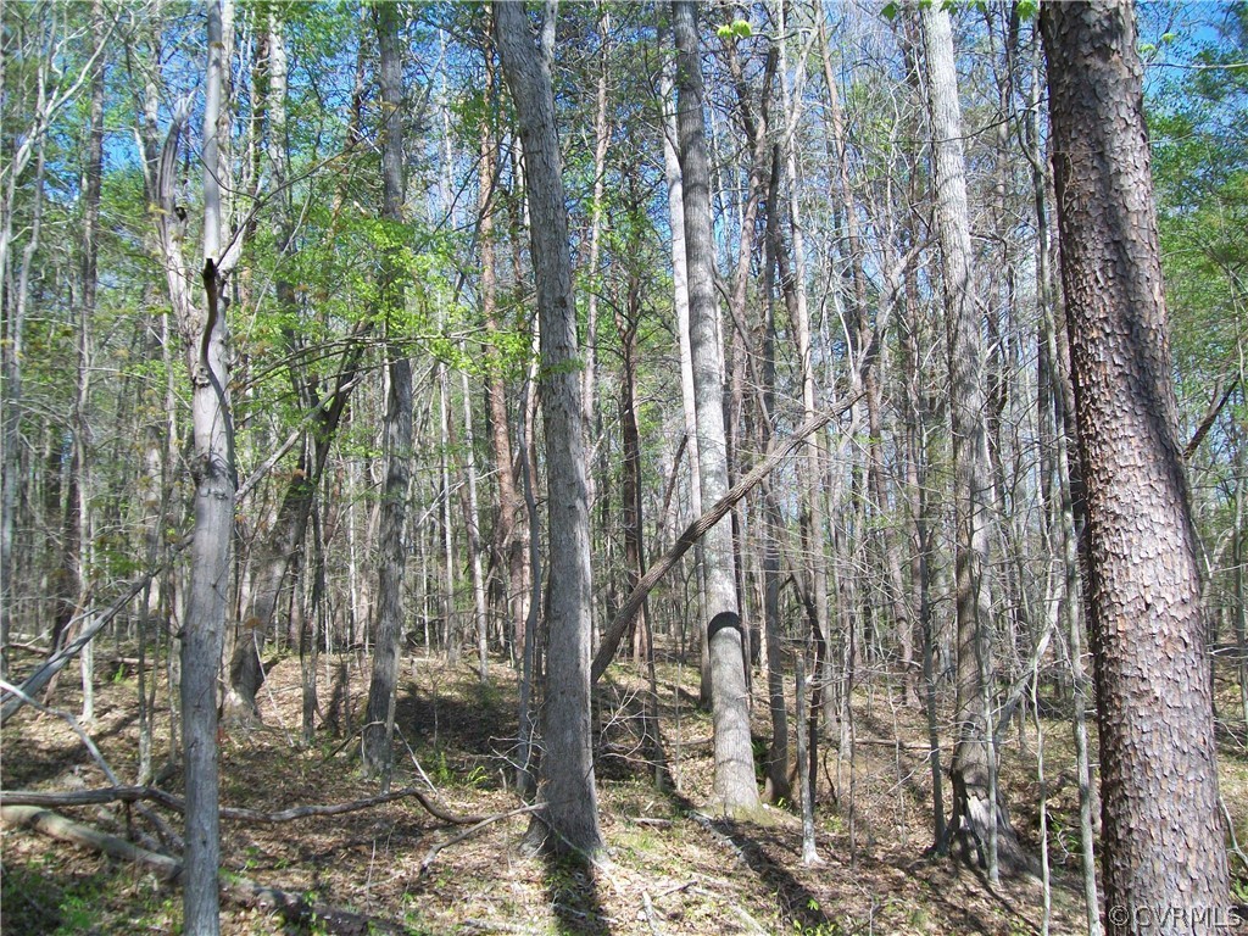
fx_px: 1226
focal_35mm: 34
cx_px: 624
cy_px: 468
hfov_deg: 54.0
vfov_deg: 41.8
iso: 64
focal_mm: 6.1
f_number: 2.7
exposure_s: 1/400
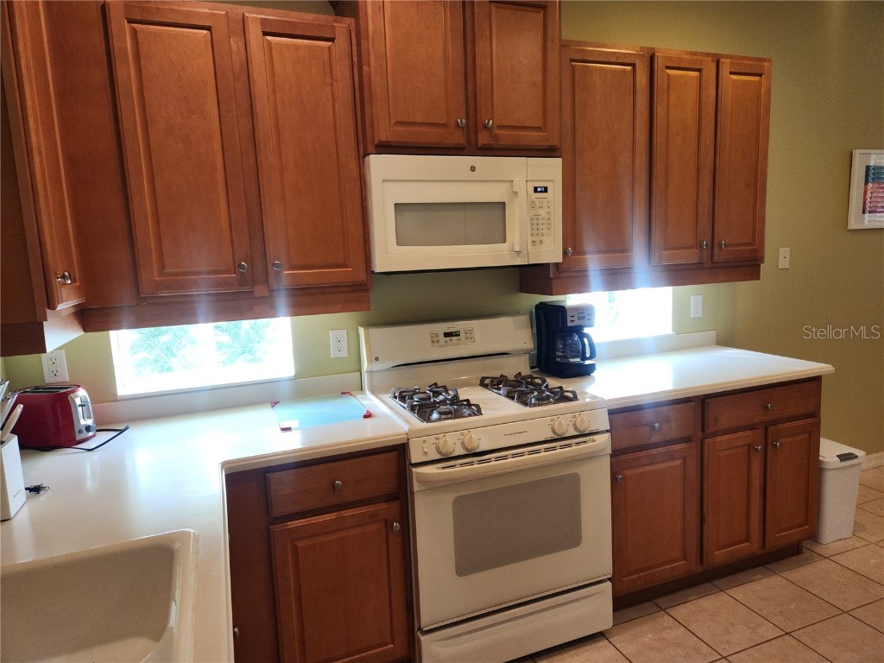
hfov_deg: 73.9
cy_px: 332
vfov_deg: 58.9
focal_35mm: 23
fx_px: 587
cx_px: 442
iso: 160
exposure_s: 1/120
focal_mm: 5.4
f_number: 1.8
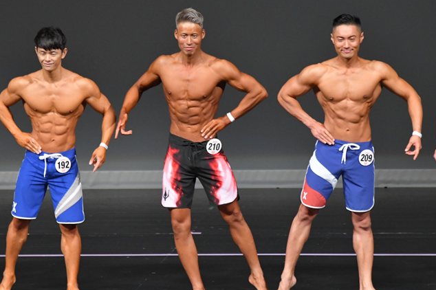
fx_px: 4660
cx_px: 200
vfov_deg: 3.6
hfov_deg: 5.4
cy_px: 151
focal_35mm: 385
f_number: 5.6
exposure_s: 1/400
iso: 4000
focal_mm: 210
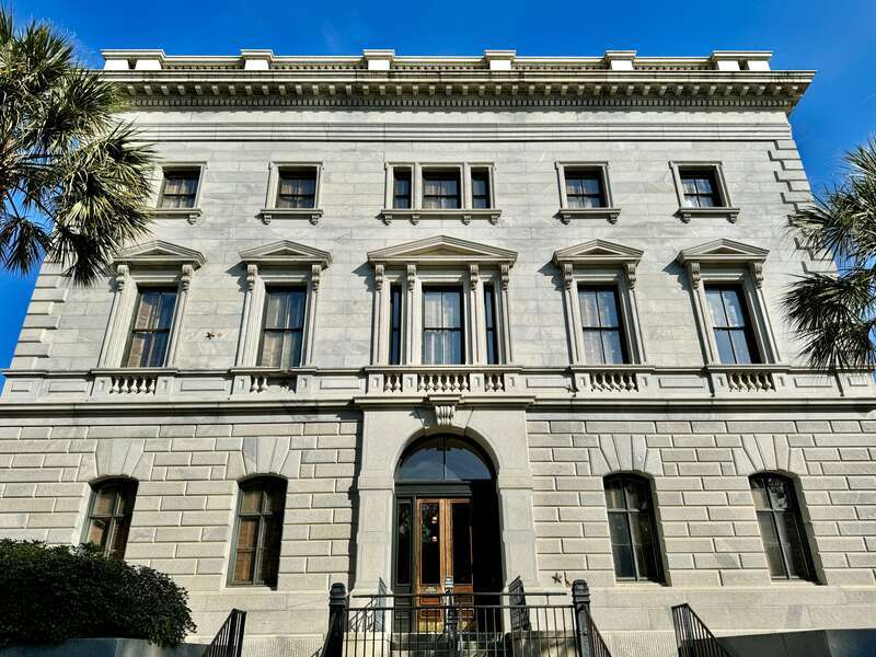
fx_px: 607
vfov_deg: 56.8
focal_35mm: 24
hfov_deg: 71.6
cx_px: 438
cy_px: 328
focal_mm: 6.86
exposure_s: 1/7937
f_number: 1.78
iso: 80
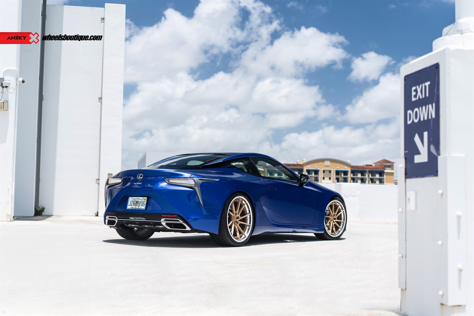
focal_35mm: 55
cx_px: 237
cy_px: 158
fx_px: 724
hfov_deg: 36.3
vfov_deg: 24.6
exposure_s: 1/800
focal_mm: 55
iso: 100
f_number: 2.8
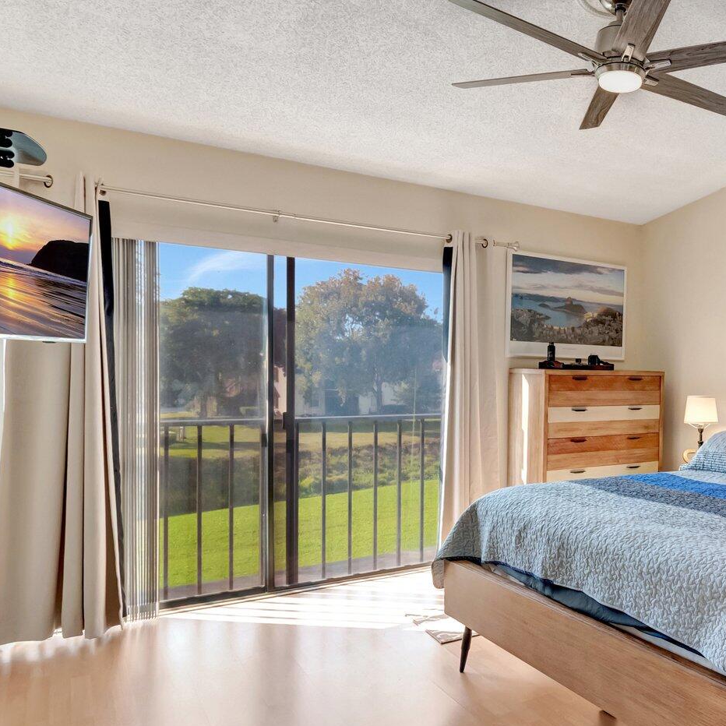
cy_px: 382
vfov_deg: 57.3
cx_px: 647
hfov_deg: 51.0
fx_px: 664
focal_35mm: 28
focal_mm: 10
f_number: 8
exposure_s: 1/60
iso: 1000
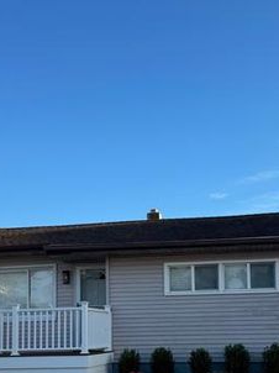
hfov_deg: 27.5
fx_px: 570
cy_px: 283
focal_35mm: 53
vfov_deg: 35.3
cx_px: 158
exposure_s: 1/1818
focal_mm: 6.76
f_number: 1.78
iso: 80
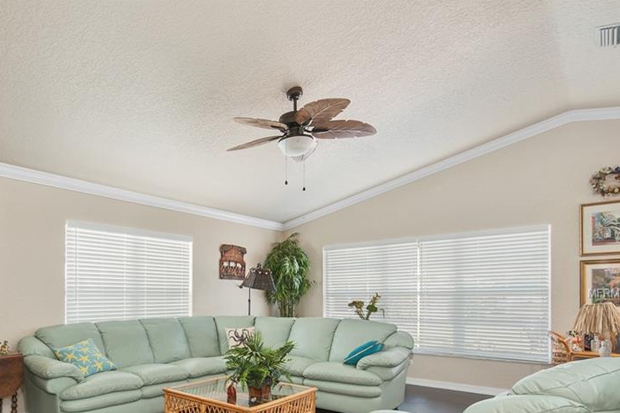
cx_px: 192
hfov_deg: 73.1
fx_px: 396
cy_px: 294
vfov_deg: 53.3
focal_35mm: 23
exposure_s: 1/2.5
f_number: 8
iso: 320
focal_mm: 16
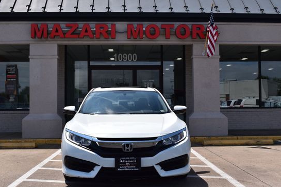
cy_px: 99
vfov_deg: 28.3
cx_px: 145
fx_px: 371
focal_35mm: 48
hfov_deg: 41.4
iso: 220
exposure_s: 1/500
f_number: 11
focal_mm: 27
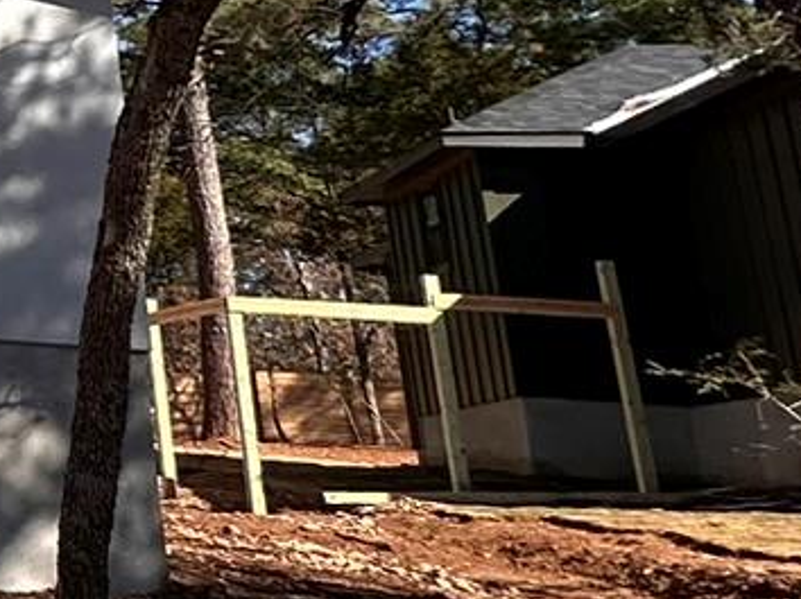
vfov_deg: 17.5
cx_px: -1410
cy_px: -86
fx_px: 1873
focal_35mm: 81
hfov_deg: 12.8
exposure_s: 1/1335
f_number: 2.2
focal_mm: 2.22
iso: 40
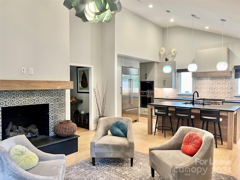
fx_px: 180
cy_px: 90
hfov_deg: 67.3
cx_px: 120
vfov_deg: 53.1
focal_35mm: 26
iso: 160
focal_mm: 5.7
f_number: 1.5
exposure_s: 1/60
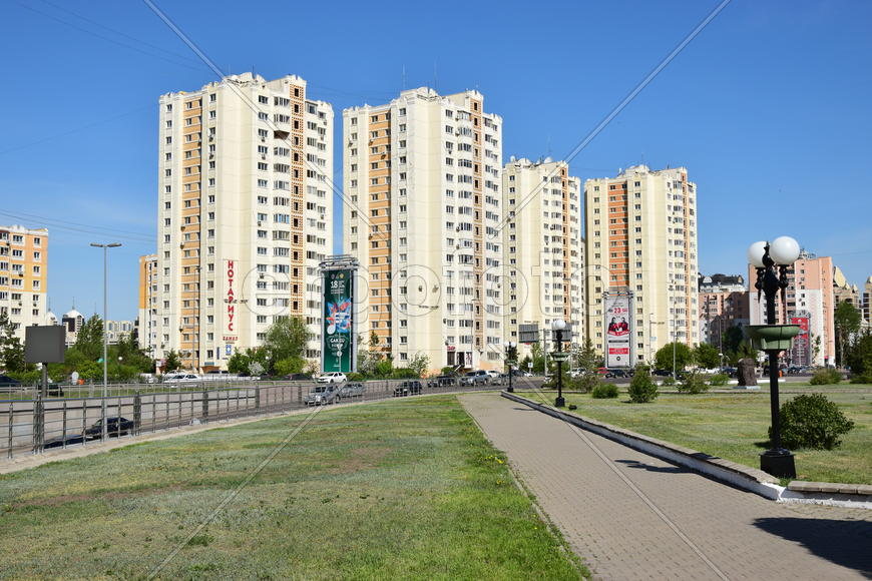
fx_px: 1017
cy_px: 290
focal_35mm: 42
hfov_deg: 46.4
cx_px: 436
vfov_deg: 31.9
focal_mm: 28
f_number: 9
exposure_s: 1/800
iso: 250
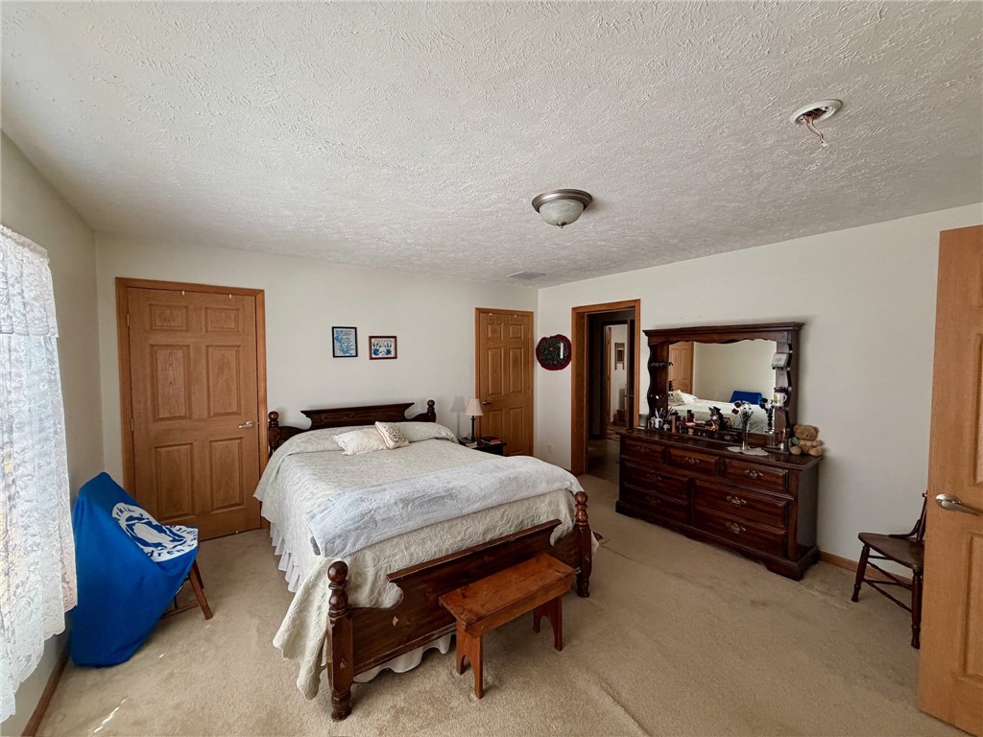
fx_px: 398
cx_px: 492
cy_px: 368
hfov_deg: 102.1
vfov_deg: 85.7
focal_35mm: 14
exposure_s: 1/60
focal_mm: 2.22
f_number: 2.2
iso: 320
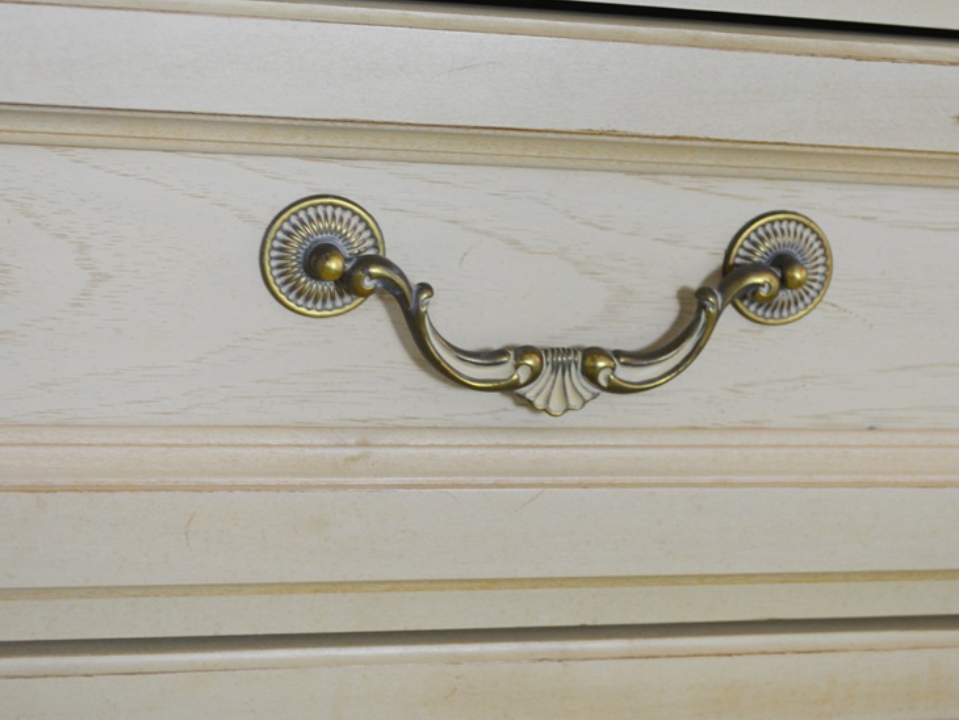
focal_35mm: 64
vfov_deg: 22.9
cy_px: 346
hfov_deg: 30.2
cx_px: 519
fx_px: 1774
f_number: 5
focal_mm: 36
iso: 720
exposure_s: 1/60
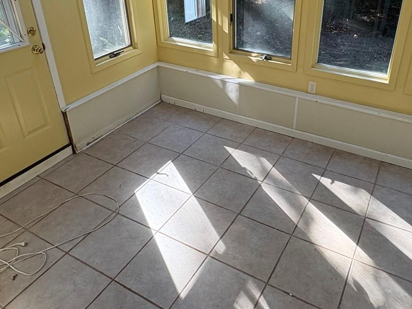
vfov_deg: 46.1
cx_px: 238
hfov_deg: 59.7
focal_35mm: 30
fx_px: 357
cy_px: 103
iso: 100
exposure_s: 1/137
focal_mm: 2.22
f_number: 2.2
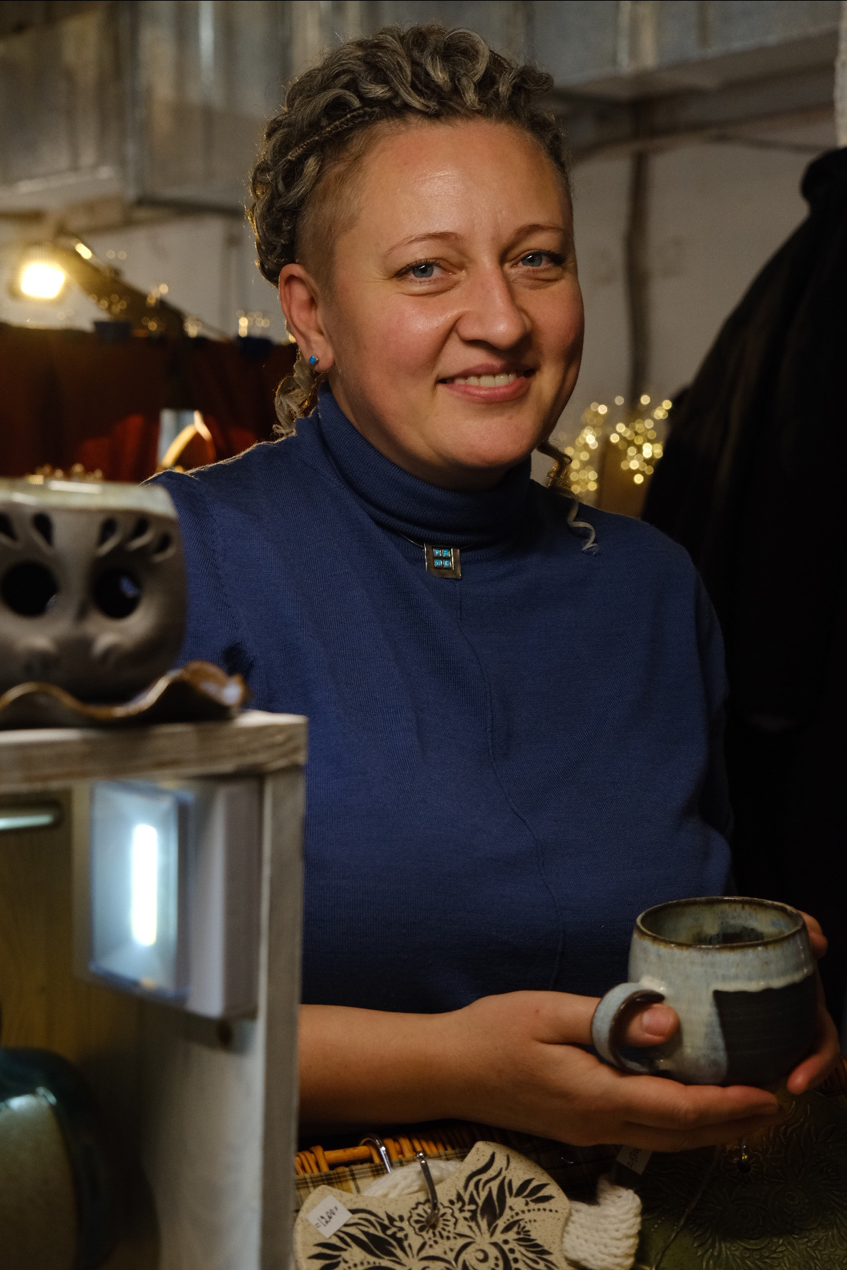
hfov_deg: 25.1
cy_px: 635
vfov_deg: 36.9
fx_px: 1906
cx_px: 424
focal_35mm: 54
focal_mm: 35.8
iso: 1600
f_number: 4
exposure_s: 1/125
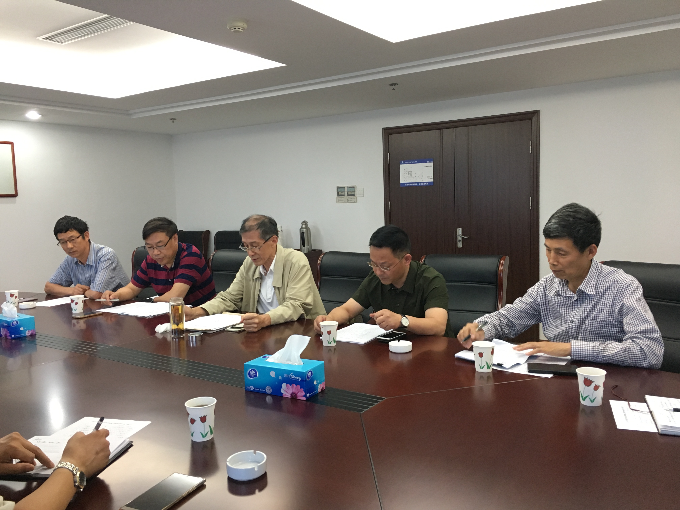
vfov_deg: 48.2
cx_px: 340
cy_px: 255
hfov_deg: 61.7
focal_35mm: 29
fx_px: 570
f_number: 2.2
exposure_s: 1/33
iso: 160
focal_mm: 4.15
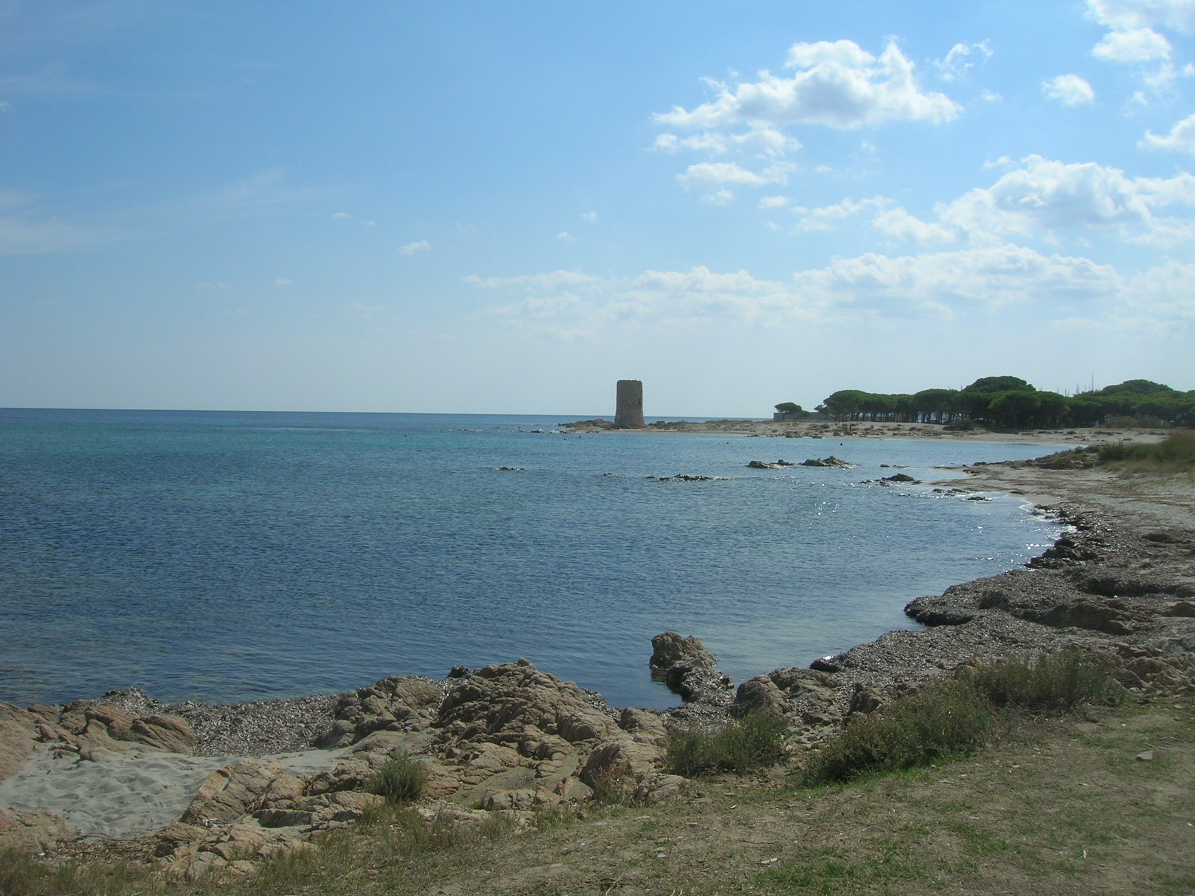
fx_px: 1174
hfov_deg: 54.0
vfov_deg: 41.8
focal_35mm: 34
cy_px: 448
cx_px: 598
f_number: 4.9
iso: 50
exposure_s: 1/943
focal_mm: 5.7
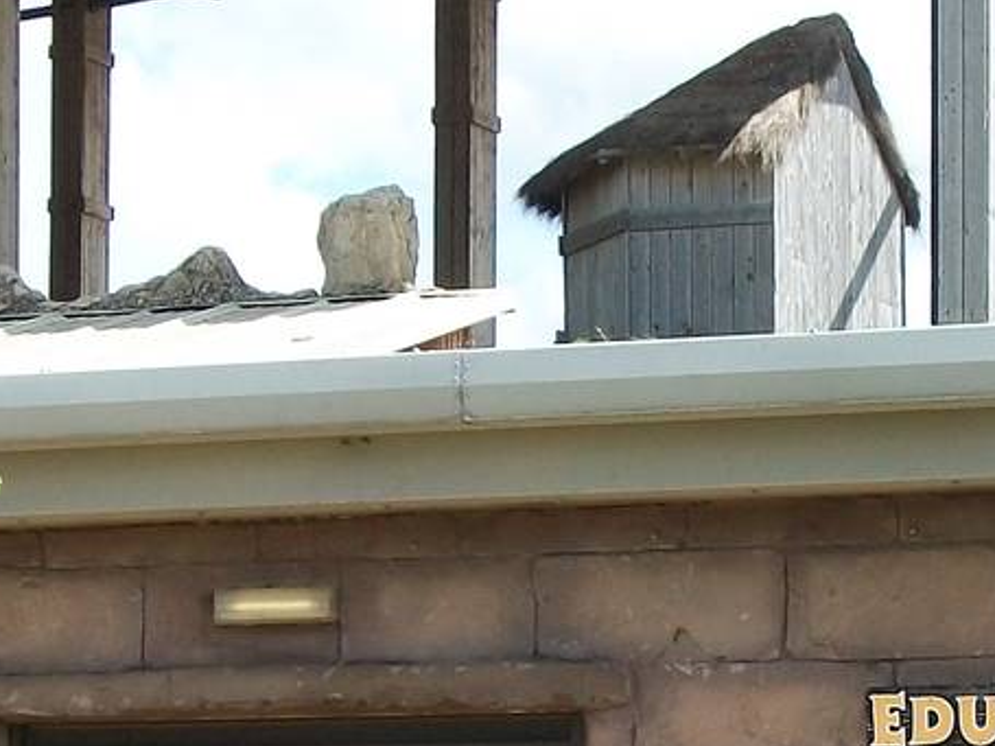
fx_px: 5058
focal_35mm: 176
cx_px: 560
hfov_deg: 11.2
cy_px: 641
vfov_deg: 8.4
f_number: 3.6
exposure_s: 1/500
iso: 80
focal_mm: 8.8
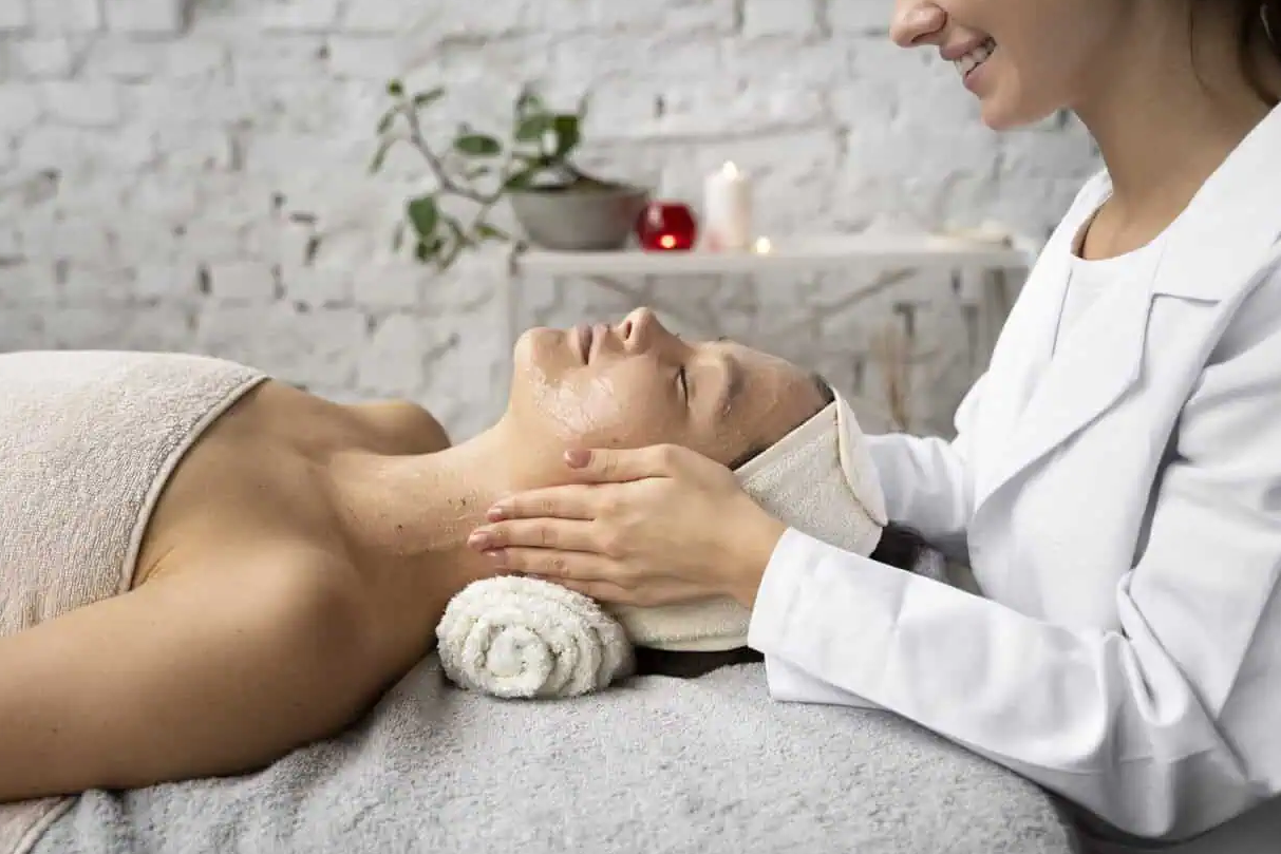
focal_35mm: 41
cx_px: 577
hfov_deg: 47.5
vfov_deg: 32.8
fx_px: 1452
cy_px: 423
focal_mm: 35.7
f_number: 3.5
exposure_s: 1/160
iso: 320
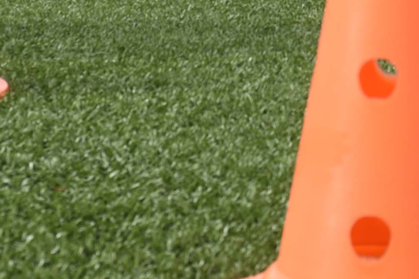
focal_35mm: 146
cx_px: 353
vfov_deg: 8.8
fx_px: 1700
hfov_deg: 14.0
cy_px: -289
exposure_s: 1/200
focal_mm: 24
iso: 100
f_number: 6.3
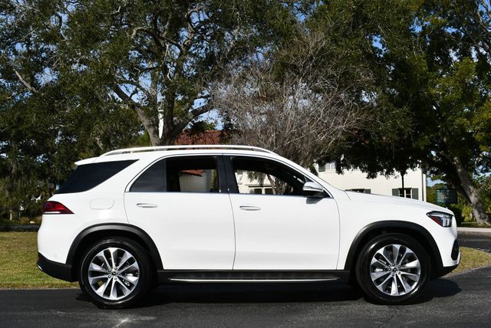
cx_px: 246
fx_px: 655
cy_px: 164
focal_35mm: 48
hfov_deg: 41.1
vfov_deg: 28.1
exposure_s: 1/400
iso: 100
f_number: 10
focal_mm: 24
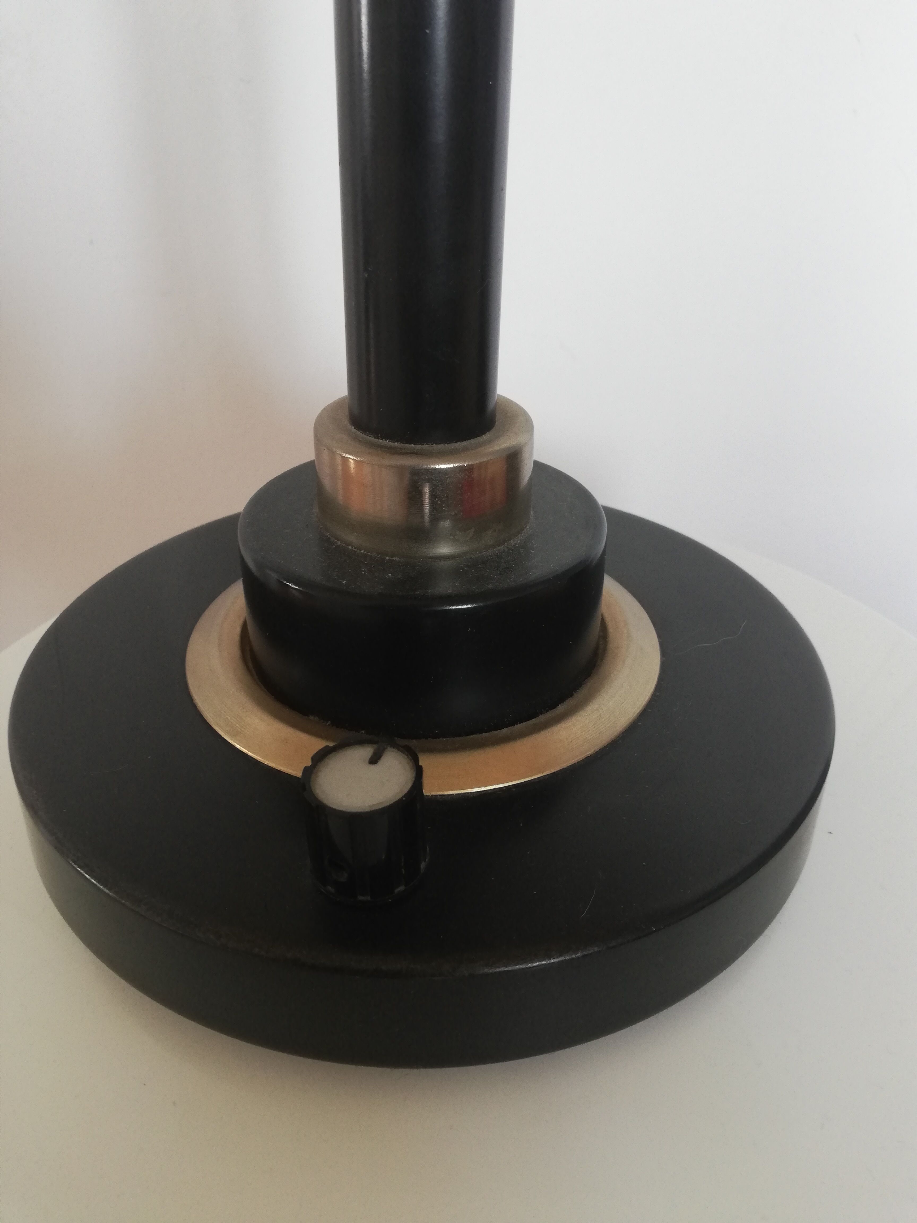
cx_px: 458
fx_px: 918
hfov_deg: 53.1
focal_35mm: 26
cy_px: 612
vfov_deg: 67.3
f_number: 2.2
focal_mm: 3.81
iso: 200
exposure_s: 1/50
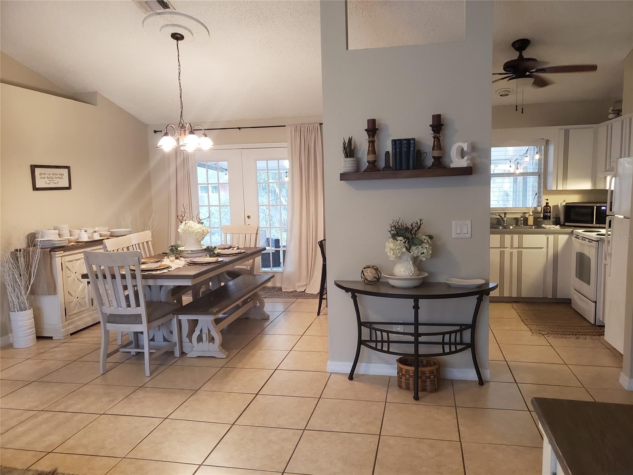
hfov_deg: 67.3
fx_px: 475
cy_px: 238
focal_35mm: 26
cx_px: 316
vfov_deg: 53.1
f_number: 1.5
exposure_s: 1/60
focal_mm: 4.3
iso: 320
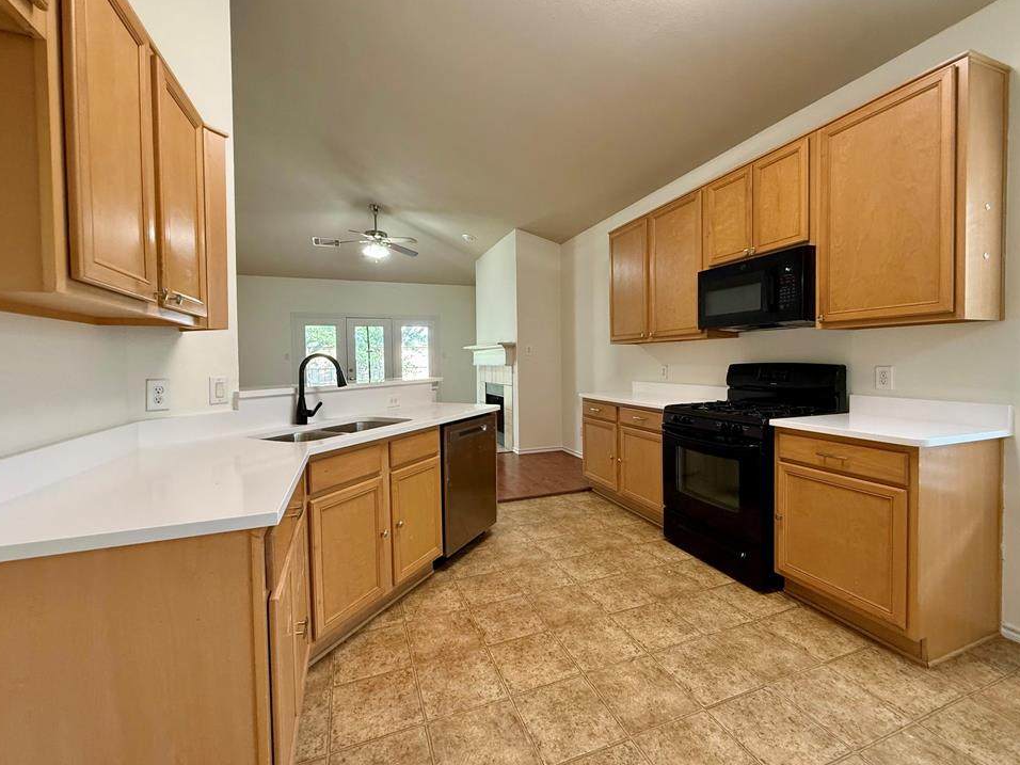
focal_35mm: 15
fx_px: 442
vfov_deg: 81.7
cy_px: 372
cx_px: 521
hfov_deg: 98.2
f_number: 2.2
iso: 400
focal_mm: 2.22
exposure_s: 1/120
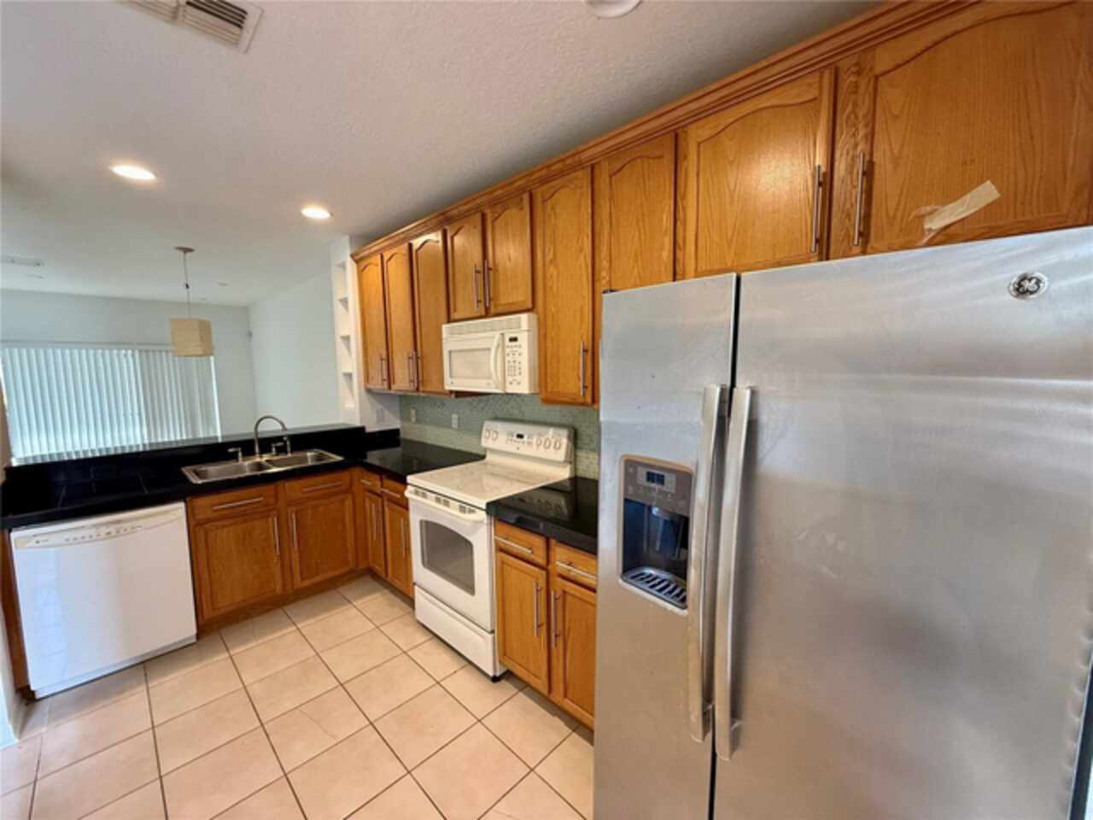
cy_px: 410
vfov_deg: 85.7
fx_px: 442
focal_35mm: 14
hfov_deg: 102.1
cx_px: 546
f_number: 2.2
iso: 250
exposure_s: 1/60
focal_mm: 2.22
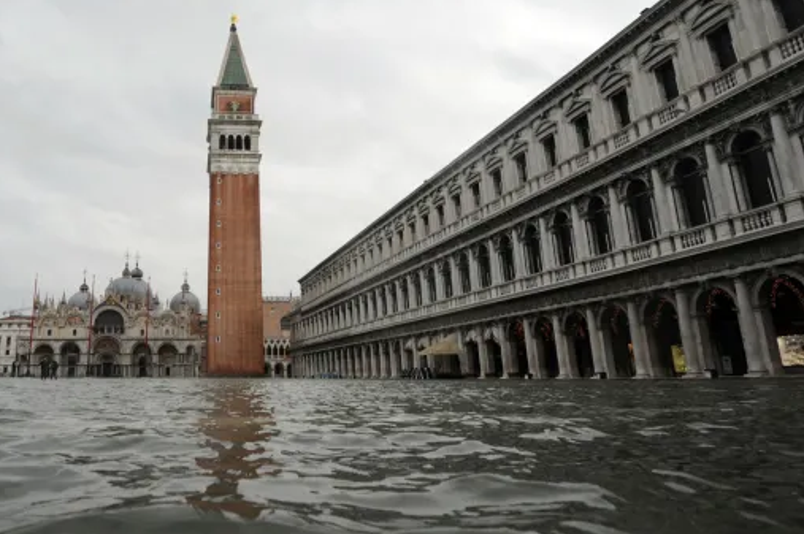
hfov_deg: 70.1
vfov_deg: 52.9
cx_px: 227
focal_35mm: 24
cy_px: 230
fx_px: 535
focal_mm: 16
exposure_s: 1/320
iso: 200
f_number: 6.3
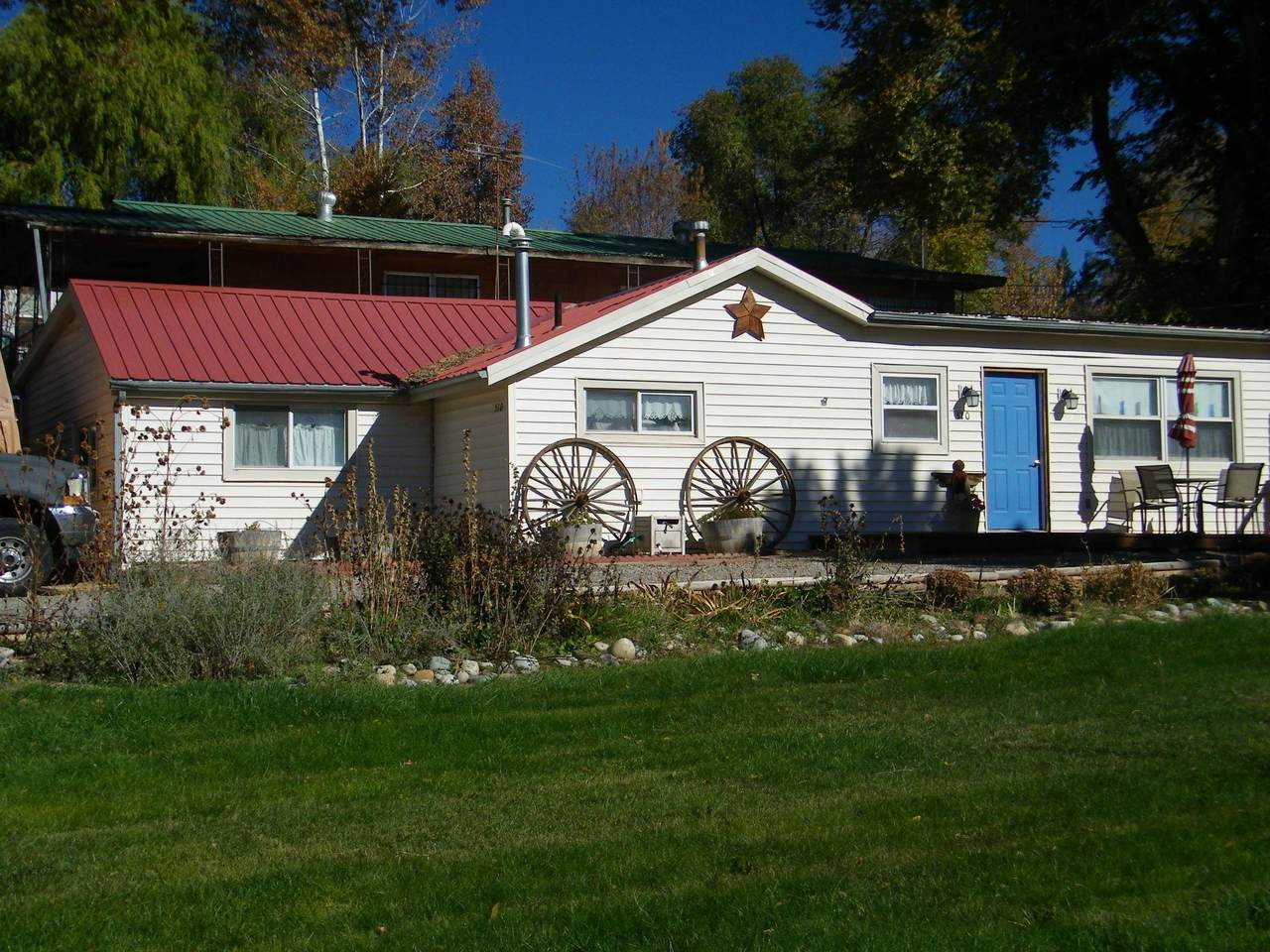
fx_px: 1871
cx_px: 635
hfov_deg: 37.5
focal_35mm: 51
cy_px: 476
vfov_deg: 28.6
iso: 80
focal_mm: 9.1
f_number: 8
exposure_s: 1/500
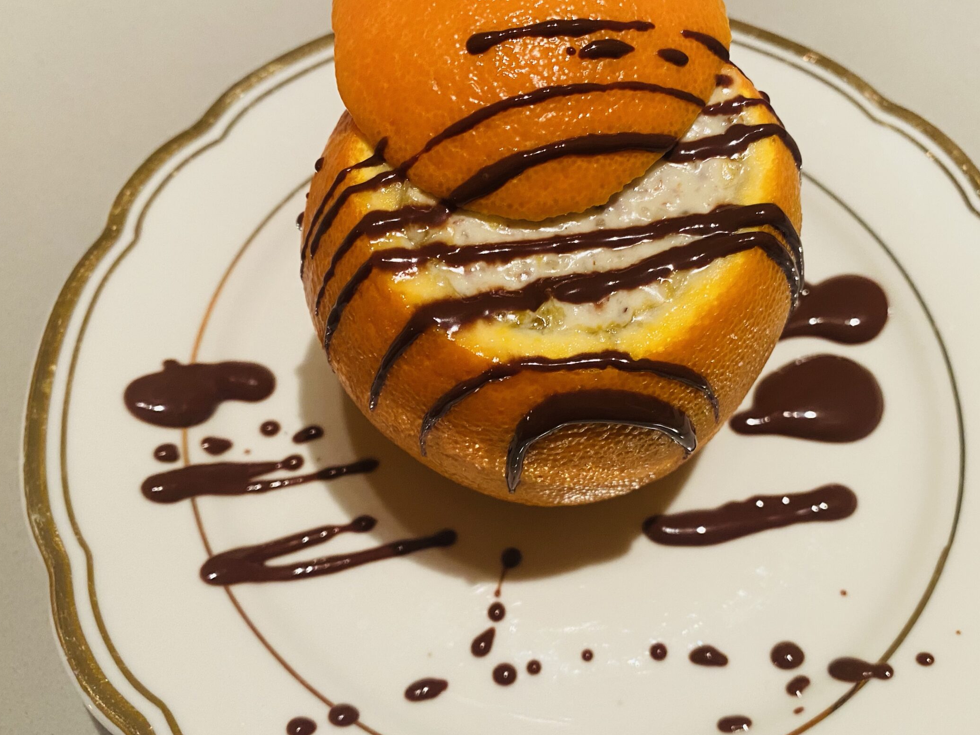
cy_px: 391
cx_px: 544
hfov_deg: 56.7
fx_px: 906
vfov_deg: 44.1
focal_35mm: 32
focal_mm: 4.25
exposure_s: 1/50
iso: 160
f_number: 1.8
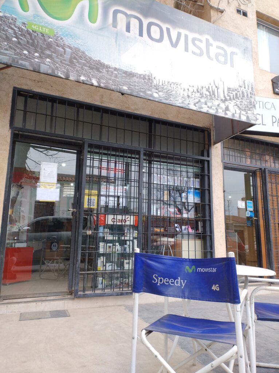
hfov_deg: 54.8
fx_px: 269
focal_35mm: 25
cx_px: 140
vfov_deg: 69.4
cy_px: 186
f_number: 1.7
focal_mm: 4.71
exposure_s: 1/100
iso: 188
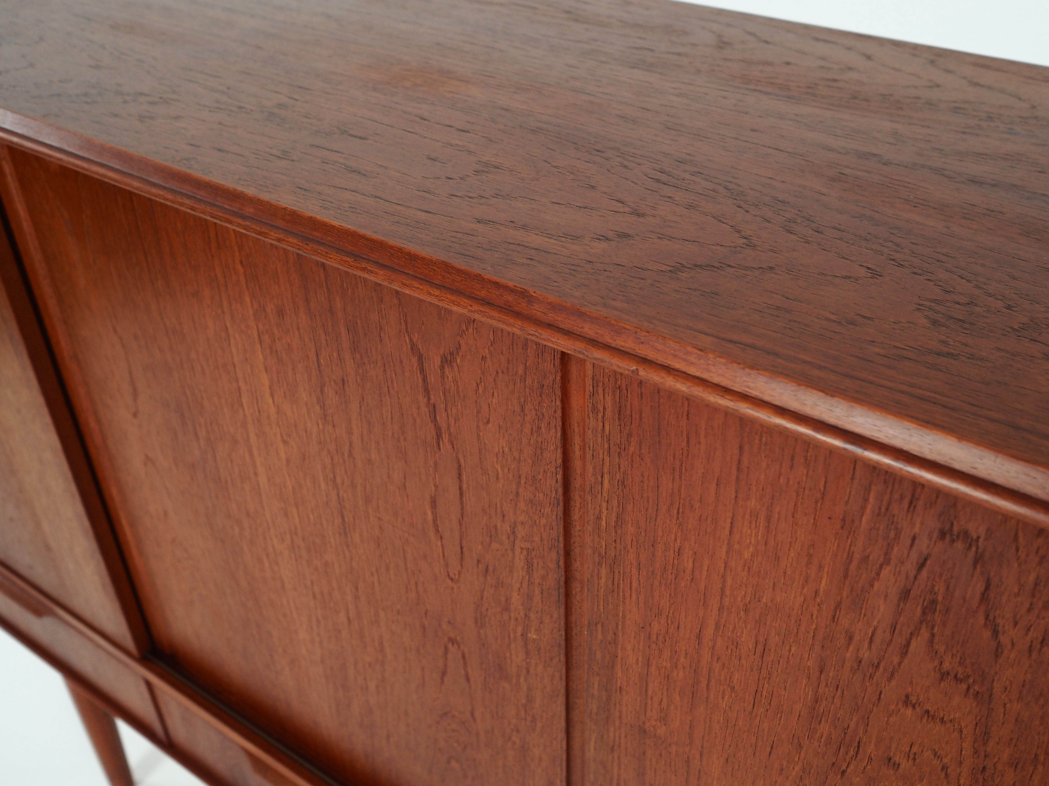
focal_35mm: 34
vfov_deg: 41.8
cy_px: 393
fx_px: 1030
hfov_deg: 54.0
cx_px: 524
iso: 500
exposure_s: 1/50
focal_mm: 17
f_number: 3.2
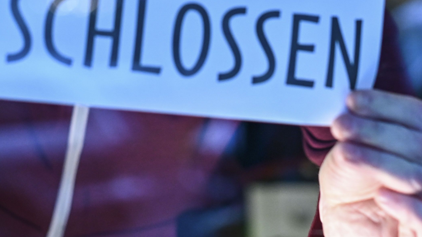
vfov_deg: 7.9
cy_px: -135
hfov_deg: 14.2
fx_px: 1689
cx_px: 140
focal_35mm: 151
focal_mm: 50
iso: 2000
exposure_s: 1/400
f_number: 2.5
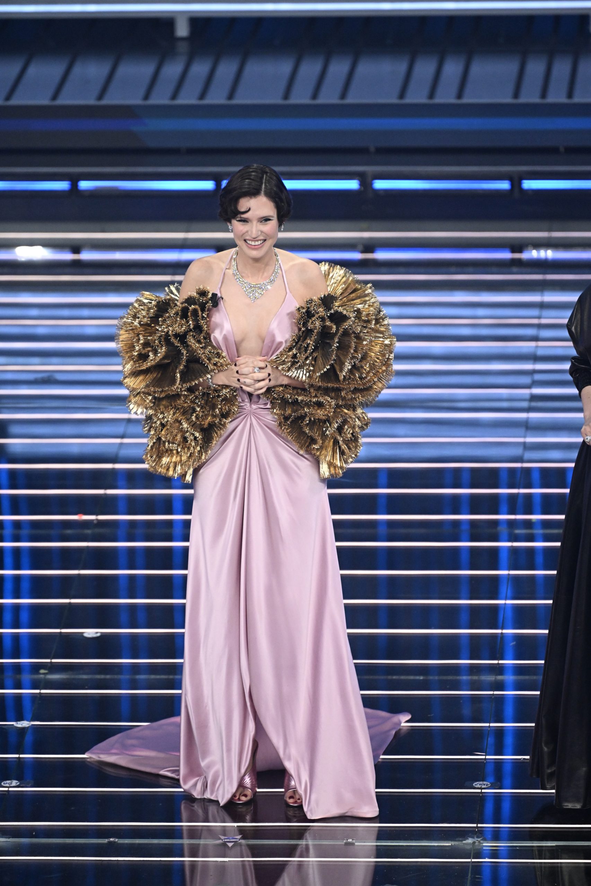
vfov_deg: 7.4
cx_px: 296
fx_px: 6896
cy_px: 443
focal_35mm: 280
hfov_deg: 4.9
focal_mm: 280
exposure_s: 1/320
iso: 4000
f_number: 4
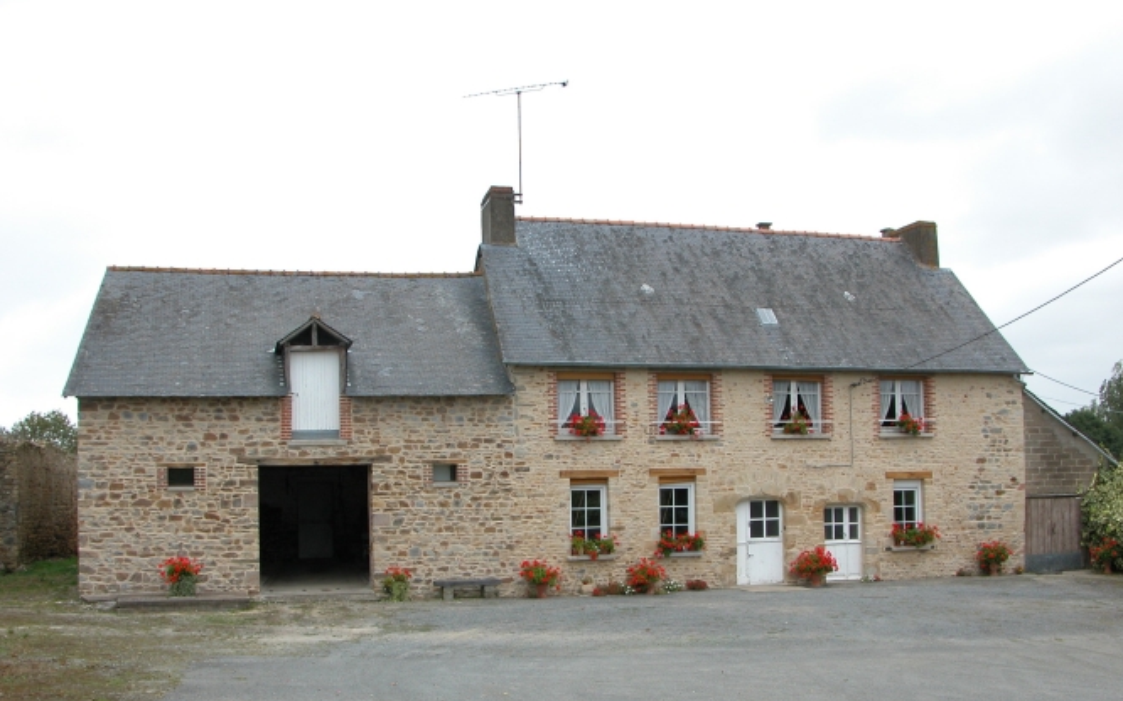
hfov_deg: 51.5
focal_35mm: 38
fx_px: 1163
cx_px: 558
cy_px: 420
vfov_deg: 33.5
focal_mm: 8.9
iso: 100
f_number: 5
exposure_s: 1/136
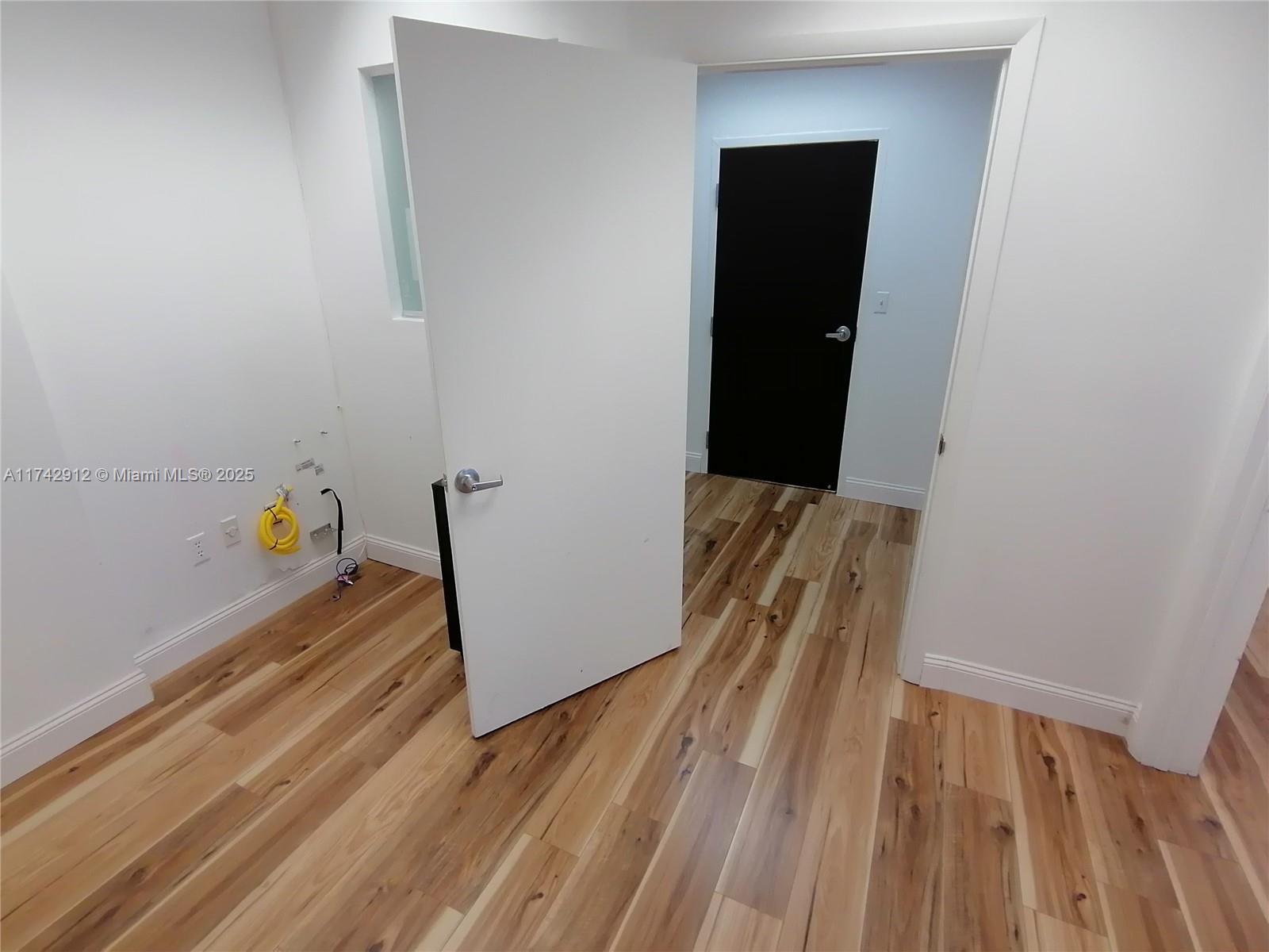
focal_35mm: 17
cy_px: 476
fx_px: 623
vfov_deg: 74.7
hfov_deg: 91.0
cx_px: 634
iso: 50
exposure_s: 1/30
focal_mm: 2.84
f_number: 2.4
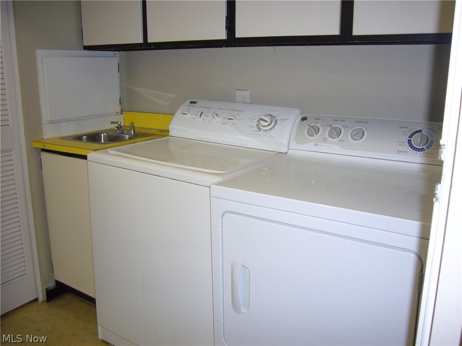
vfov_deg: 44.2
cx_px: 231
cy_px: 173
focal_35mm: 32
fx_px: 427
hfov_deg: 56.8
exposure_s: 1/8
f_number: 2.9
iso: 100
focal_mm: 5.2
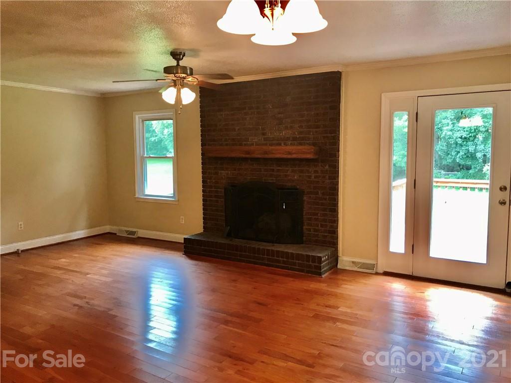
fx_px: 413
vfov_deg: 49.7
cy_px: 192
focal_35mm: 28
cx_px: 256
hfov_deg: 63.4
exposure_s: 1/30
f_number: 1.8
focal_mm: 3.99
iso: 40
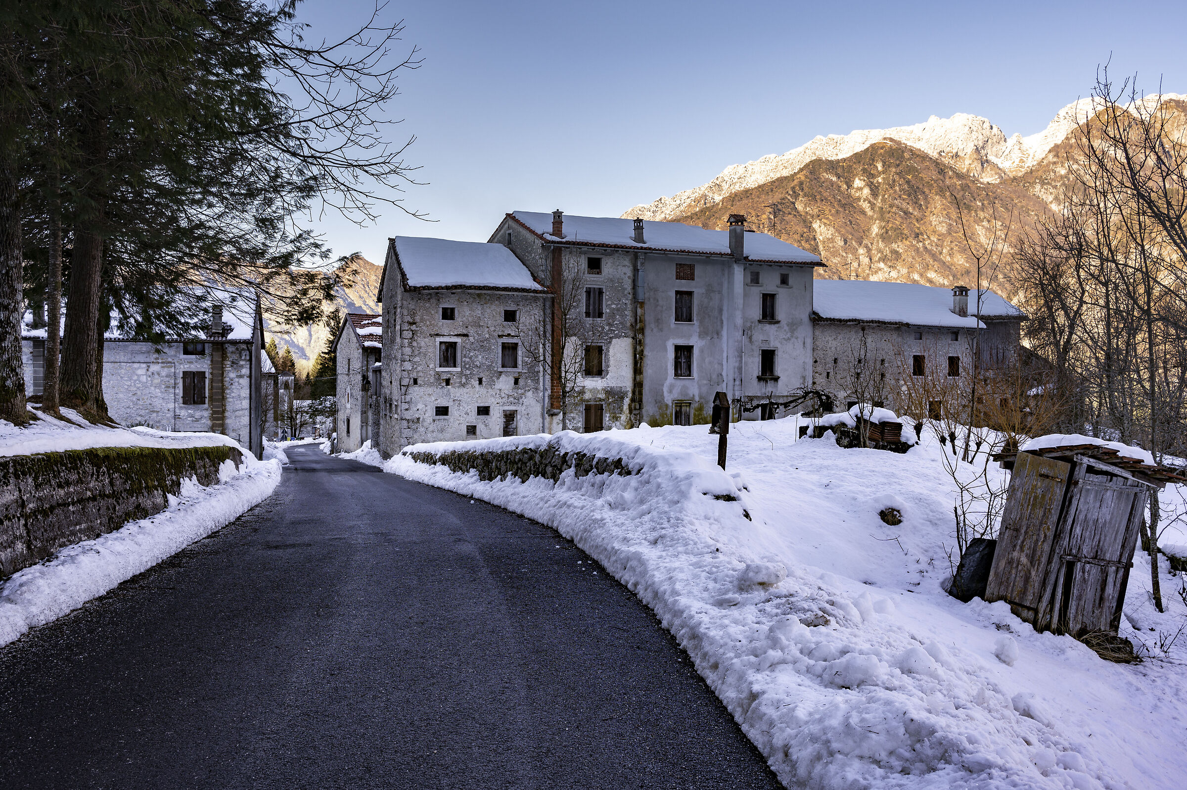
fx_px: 1005
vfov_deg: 42.9
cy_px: 395
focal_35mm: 30
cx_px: 594
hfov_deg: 61.1
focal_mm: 30.5
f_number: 8
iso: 100
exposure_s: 1/125
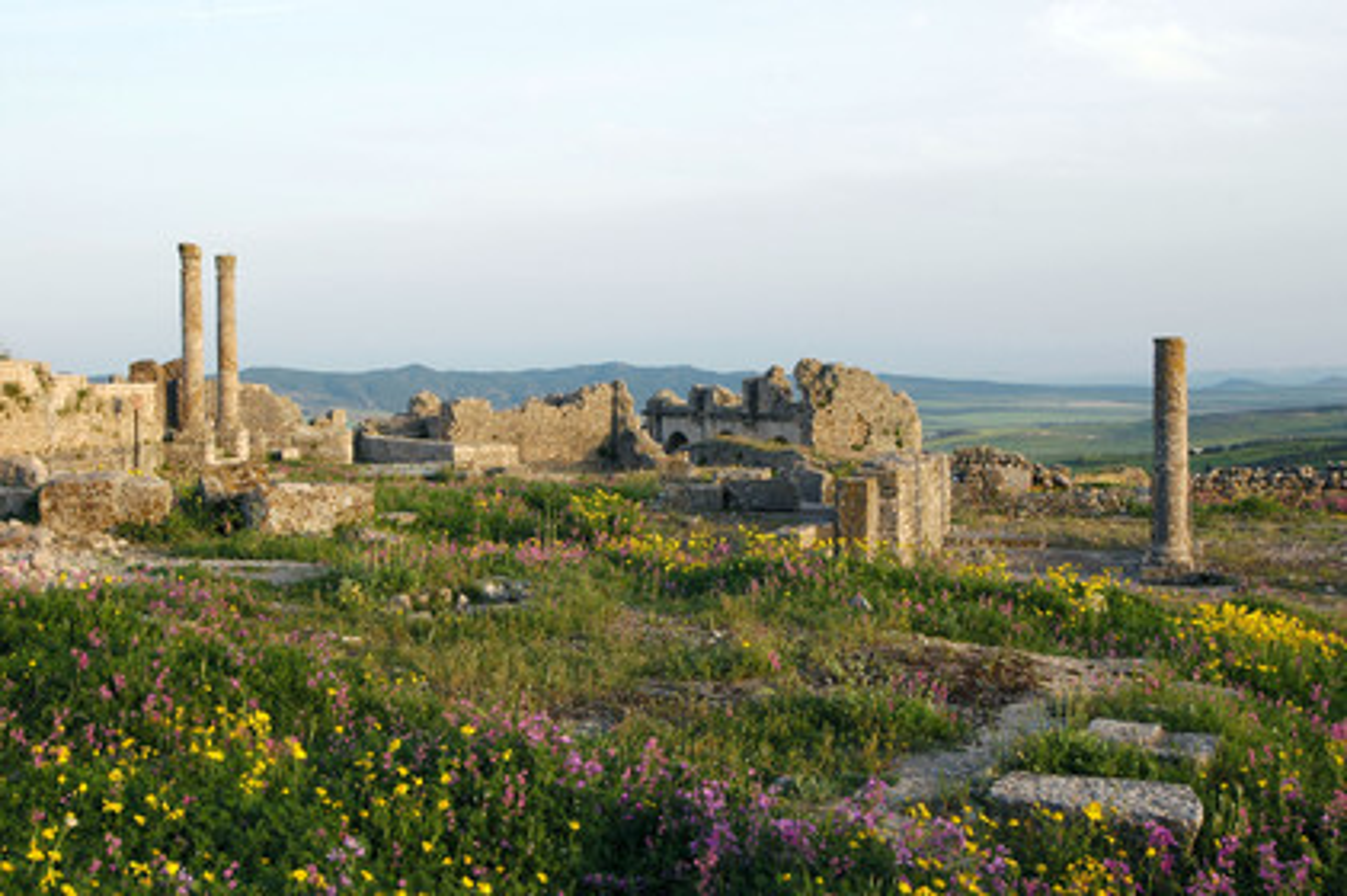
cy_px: 448
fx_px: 1682
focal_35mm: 45
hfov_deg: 43.6
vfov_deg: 29.8
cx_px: 674
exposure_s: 1/160
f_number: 7.1
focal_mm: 30
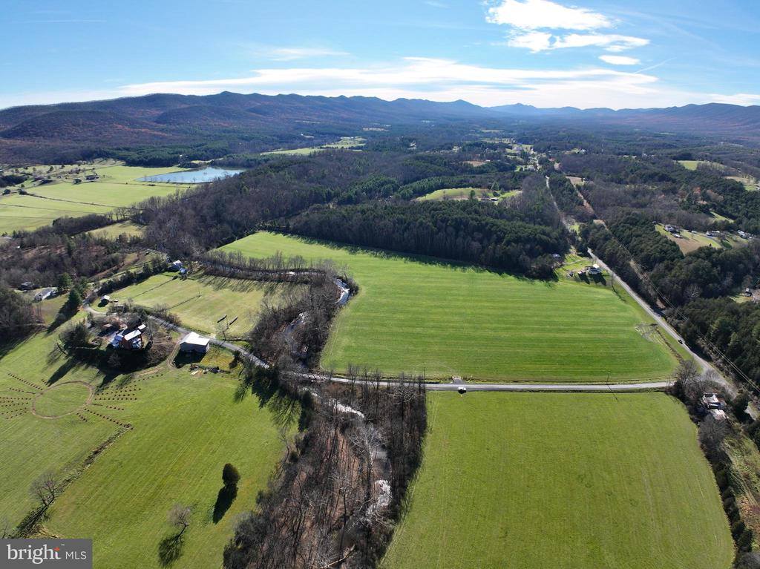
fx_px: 527
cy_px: 284
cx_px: 380
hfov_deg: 71.6
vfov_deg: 56.8
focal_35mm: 24
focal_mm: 12.29
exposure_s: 1/2500
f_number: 2.8
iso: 210
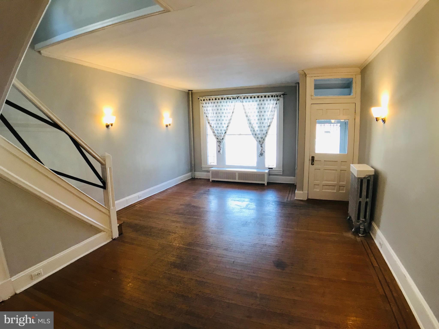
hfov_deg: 63.4
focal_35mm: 28
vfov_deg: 49.7
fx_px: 355
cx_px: 220
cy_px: 164
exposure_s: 1/30
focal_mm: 3.99
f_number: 1.8
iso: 40
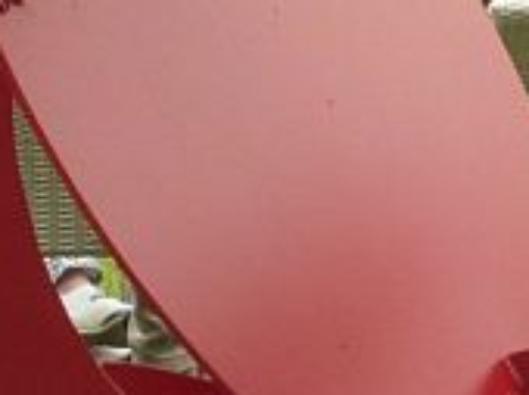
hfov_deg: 5.2
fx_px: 5707
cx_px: 958
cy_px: 72
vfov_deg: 4.0
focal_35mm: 374
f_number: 5.6
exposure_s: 1/100
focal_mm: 11
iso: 100
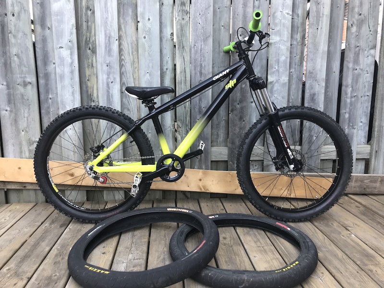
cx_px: 192
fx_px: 311
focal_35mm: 28
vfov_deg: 49.7
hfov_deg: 63.4
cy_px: 144
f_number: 1.8
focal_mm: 3.99
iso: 32
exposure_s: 1/120
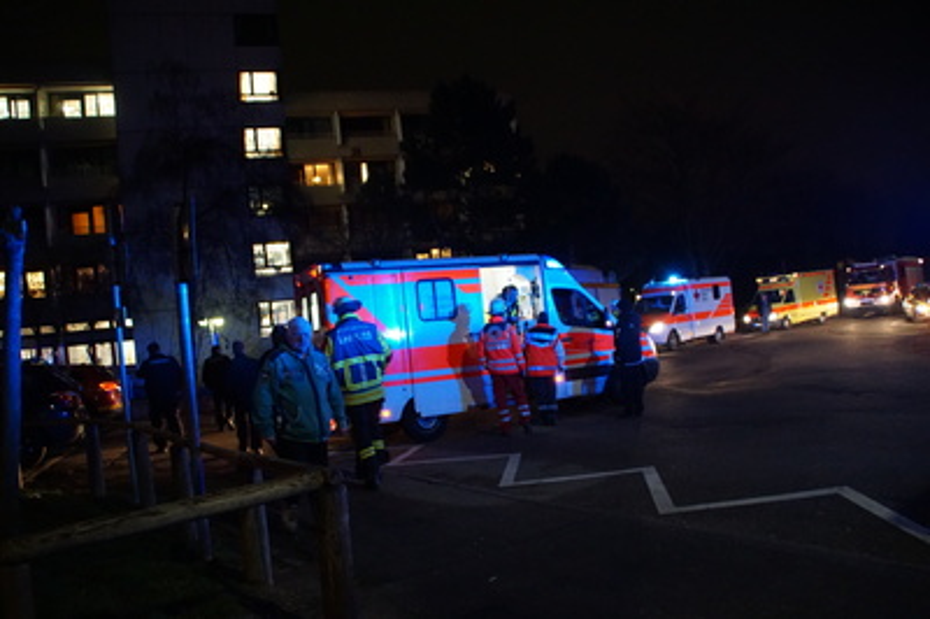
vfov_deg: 47.9
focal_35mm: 27
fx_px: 697
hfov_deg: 67.4
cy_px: 310
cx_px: 465
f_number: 3.5
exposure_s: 1/40
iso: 3200
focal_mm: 18
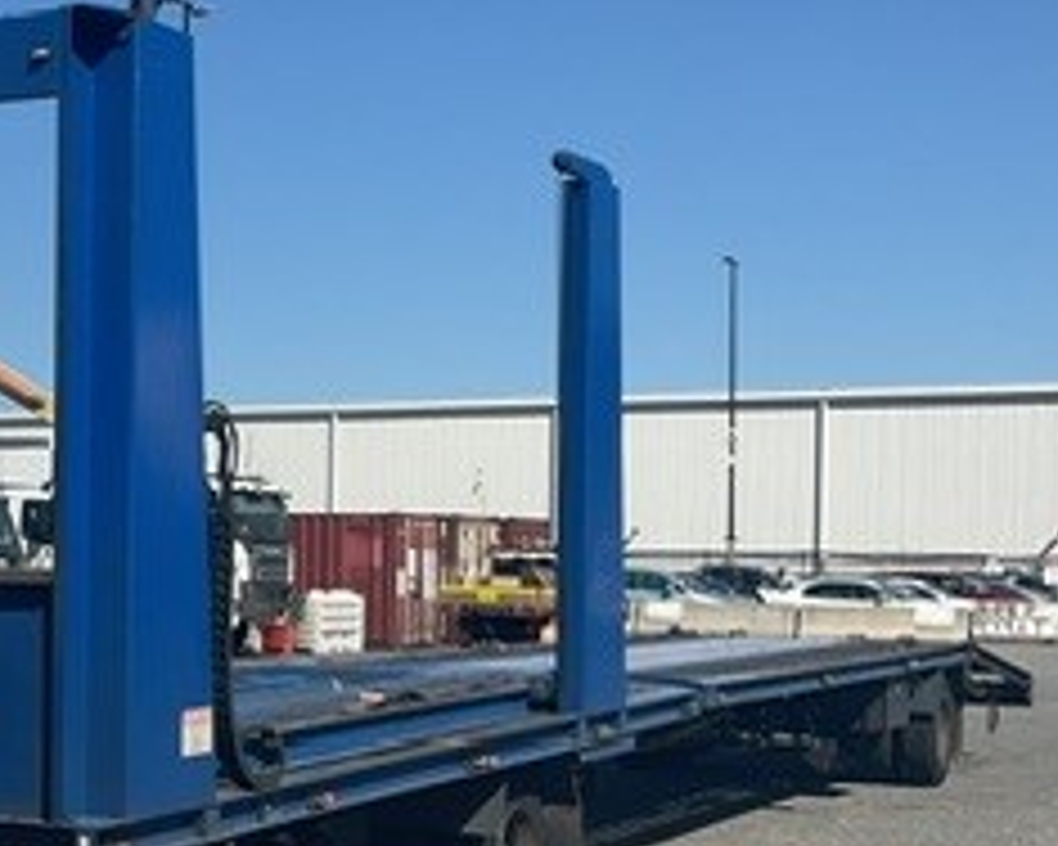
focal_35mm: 77
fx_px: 2411
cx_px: -50
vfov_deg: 19.8
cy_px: 562
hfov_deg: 23.5
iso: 16
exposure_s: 1/3322
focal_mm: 3
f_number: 1.8
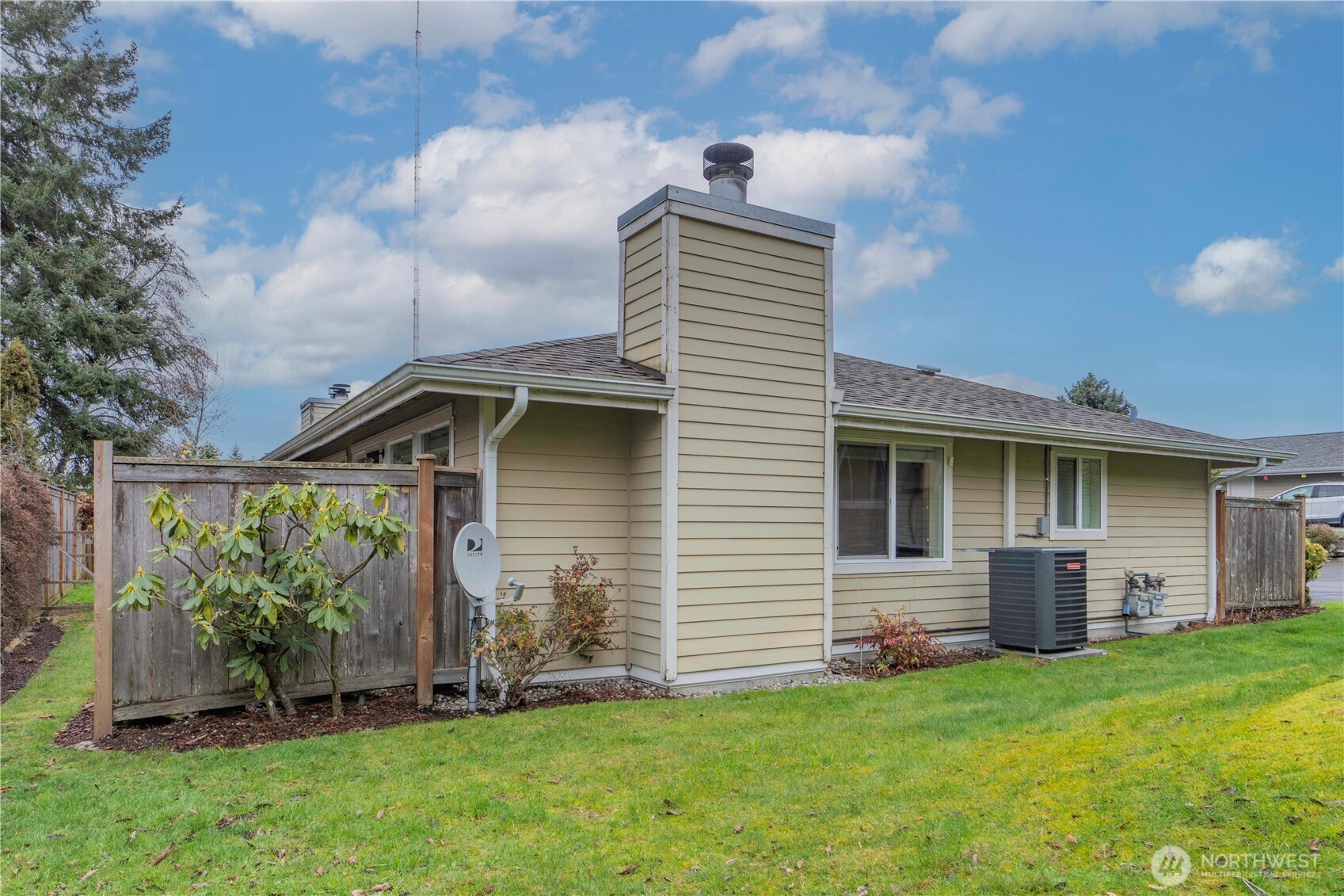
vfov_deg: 59.5
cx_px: 672
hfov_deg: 81.2
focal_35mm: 21
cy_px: 448
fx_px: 784
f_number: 9
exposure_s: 1/60
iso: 320
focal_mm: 14
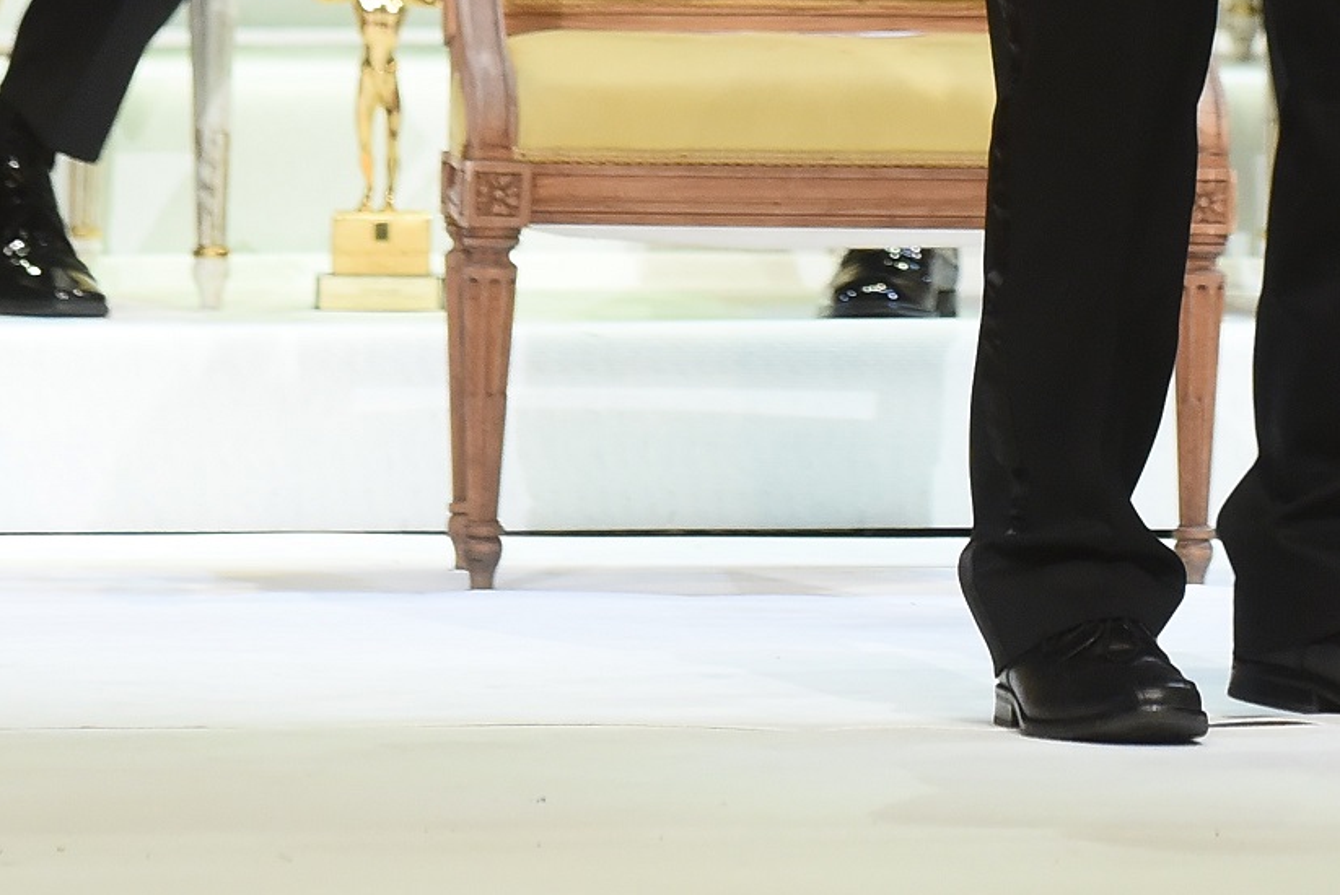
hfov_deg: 3.3
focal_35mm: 621
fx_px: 23130
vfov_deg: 2.2
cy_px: -737
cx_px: 1431
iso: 2000
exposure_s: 1/250
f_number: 3.5
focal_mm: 170
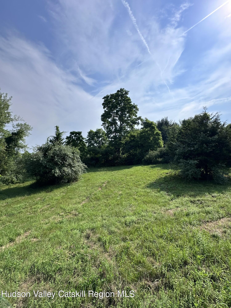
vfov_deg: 102.1
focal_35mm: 14
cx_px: 116
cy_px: 154
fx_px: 125
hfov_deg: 85.7
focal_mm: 2.22
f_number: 2.2
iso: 50
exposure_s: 1/3040
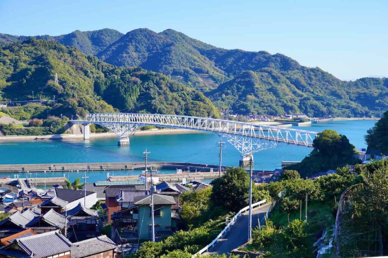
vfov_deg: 24.7
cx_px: 194
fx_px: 590
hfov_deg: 36.4
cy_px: 129
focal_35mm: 55
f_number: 6.3
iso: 100
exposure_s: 1/250
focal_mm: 36.5
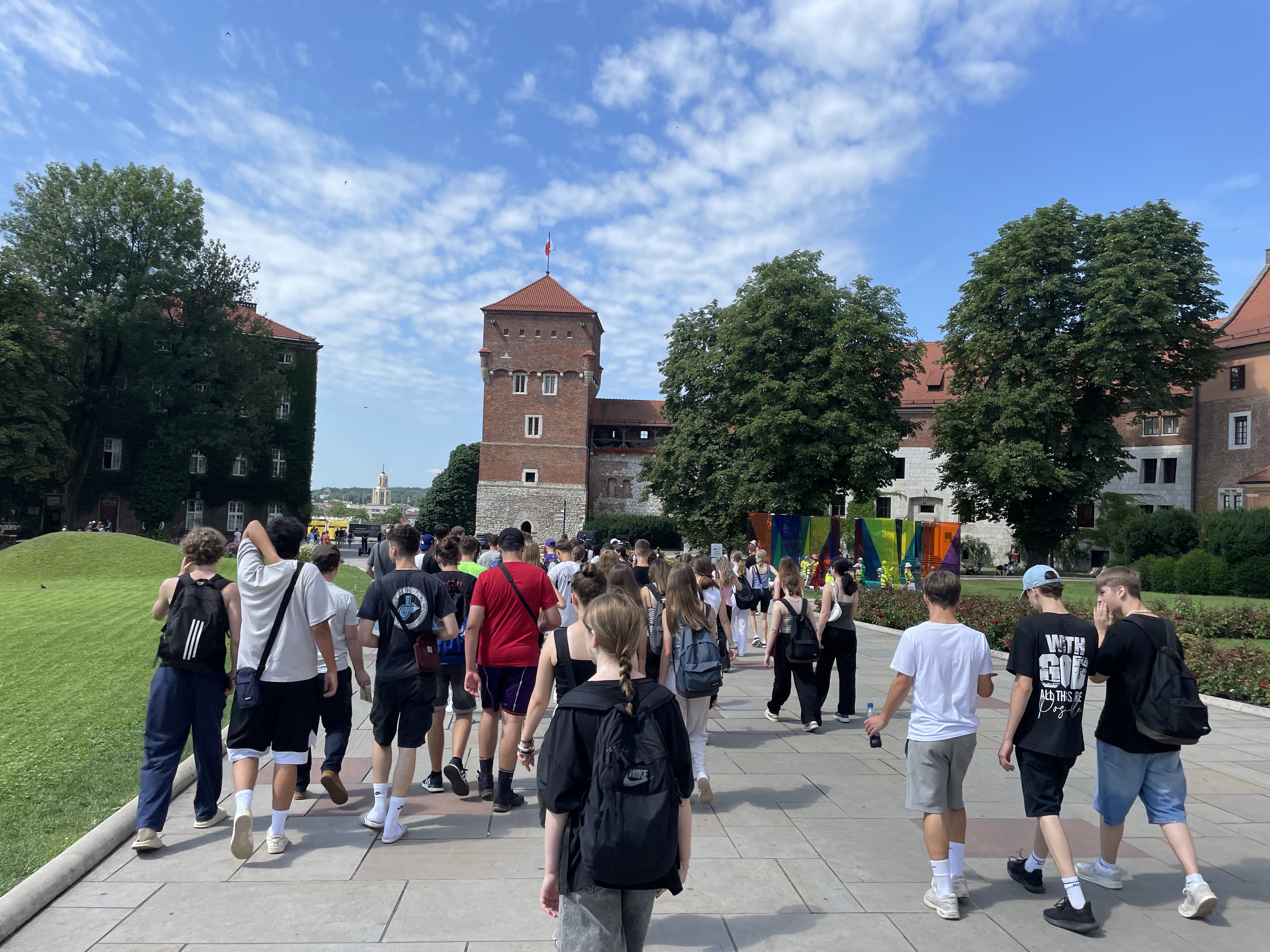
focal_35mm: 26
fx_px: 954
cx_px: 635
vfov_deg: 53.1
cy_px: 476
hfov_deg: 67.3
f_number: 1.6
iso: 32
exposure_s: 1/2817
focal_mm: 4.2
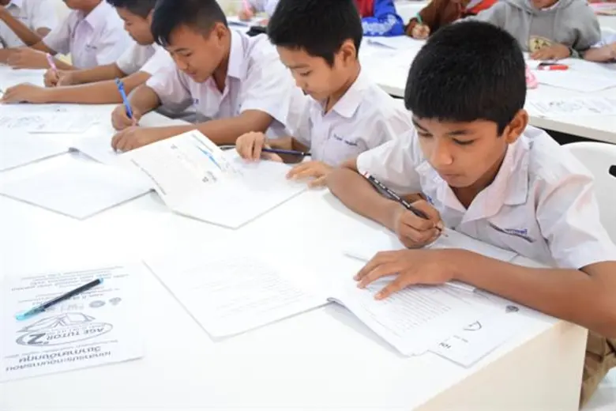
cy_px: 206
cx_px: 308
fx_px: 693
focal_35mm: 40
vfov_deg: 33.0
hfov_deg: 47.9
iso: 3200
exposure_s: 1/100
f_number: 4
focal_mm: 27
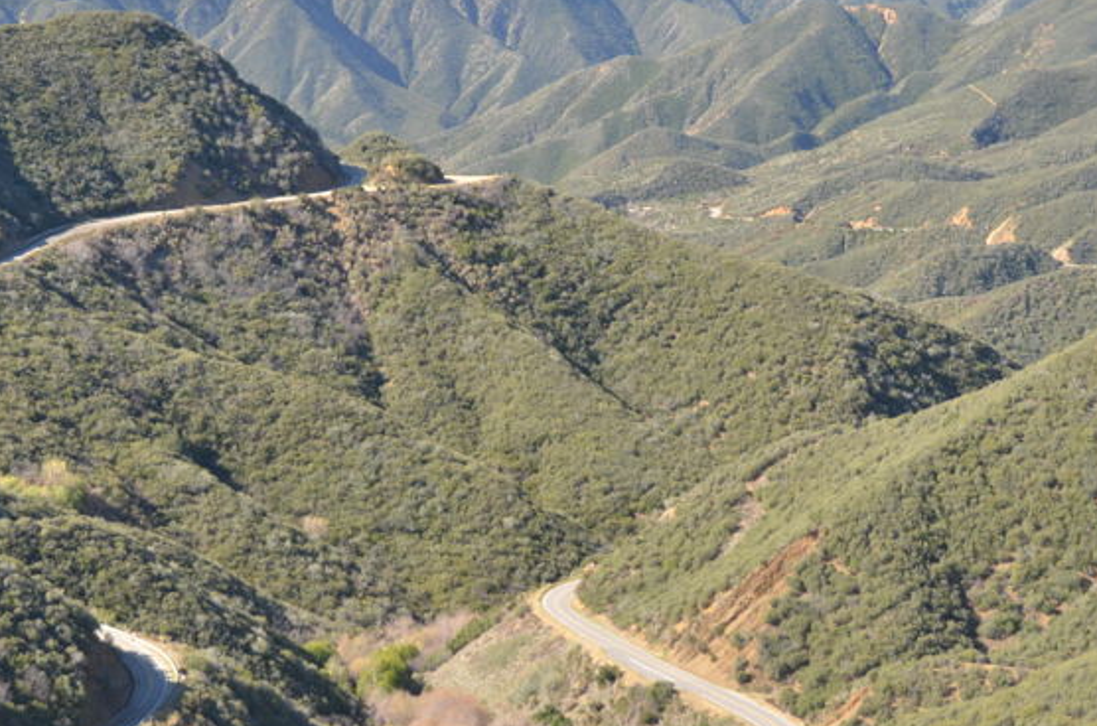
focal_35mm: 116
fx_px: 3527
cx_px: 329
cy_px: 440
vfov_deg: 11.7
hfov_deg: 17.6
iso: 640
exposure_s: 1/250
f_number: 6.3
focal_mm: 42
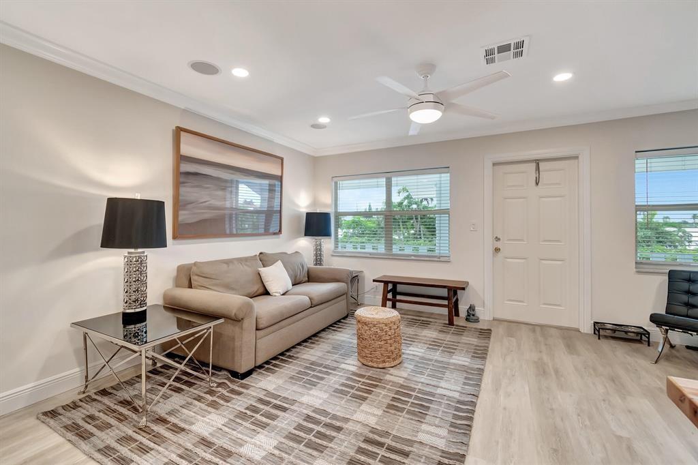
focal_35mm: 15
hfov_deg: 100.4
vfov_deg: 77.3
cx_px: 349
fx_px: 291
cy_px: 232
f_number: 8
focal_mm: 10
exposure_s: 1/13
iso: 1000
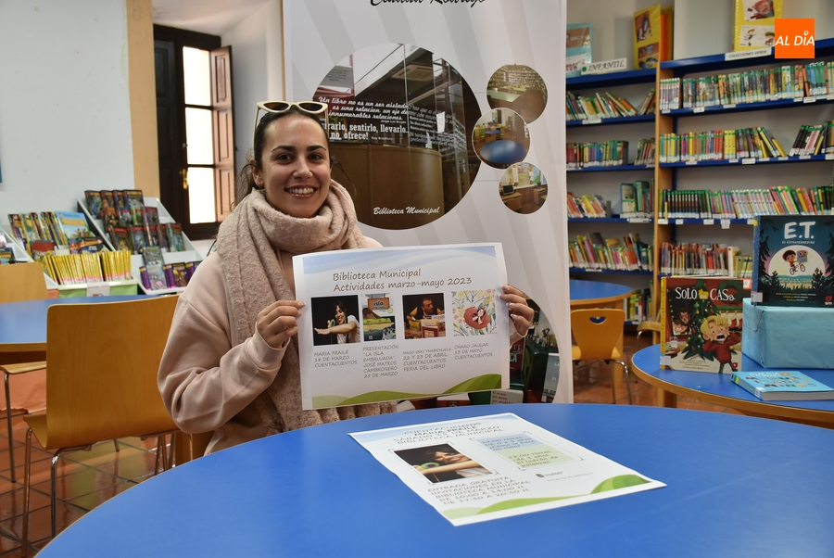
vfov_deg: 38.4
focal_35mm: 34
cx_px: 417
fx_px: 800
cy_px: 279
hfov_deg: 55.1
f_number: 4.5
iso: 400
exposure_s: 1/80
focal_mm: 23
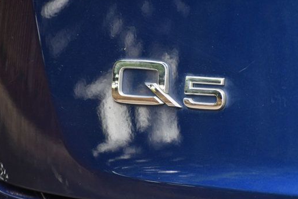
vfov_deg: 5.2
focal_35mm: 262
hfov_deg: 7.9
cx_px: 184
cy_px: 92
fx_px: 2169
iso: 1250
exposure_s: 1/250
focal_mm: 140
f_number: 4.8
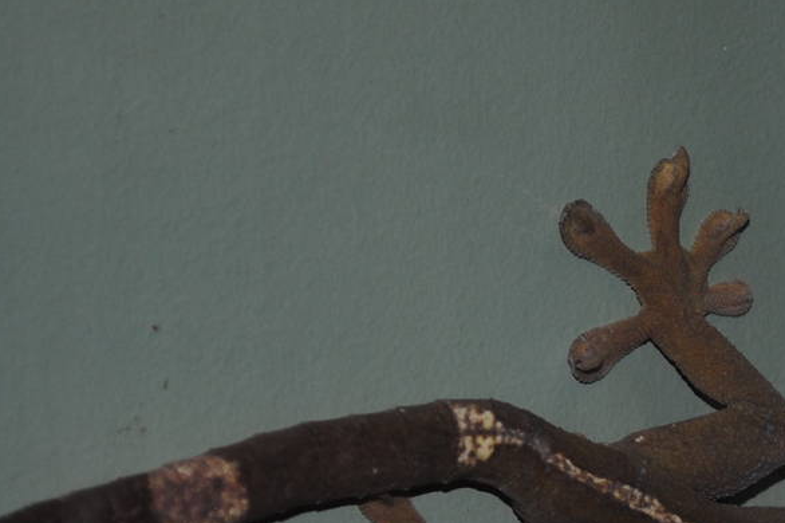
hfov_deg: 10.4
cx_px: 565
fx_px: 4293
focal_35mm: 197
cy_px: 584
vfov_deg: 6.9
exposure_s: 1/60
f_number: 5.6
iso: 200
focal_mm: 48
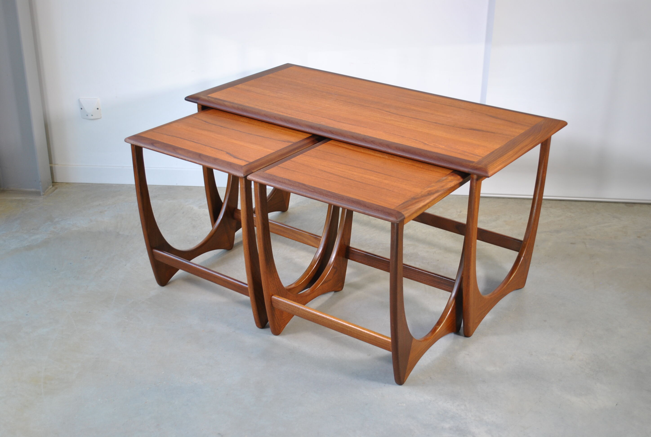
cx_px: 326
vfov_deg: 28.2
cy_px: 218
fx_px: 870
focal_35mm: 48
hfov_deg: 41.0
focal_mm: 32
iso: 200
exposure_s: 1/30
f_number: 4.8
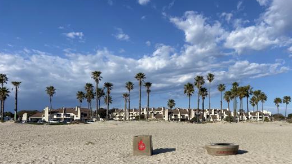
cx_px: 175
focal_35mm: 35
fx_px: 271
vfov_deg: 33.2
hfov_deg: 56.2
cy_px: 118
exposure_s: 1/4808
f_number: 1.8
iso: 32
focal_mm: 4.25
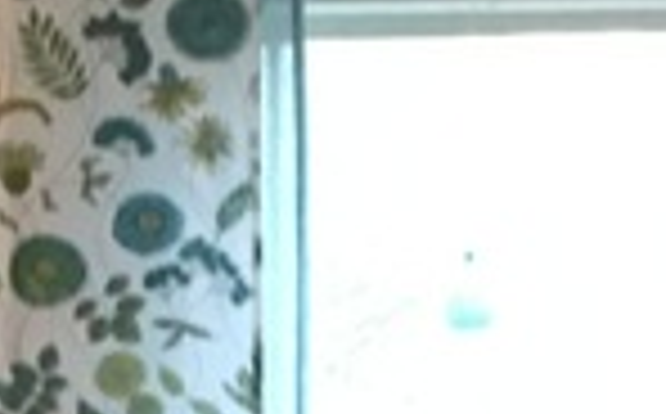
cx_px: 104
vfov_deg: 5.9
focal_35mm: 213
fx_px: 3860
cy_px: 1004
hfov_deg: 9.8
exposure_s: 1/25
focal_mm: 4.15
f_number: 2.2
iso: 200
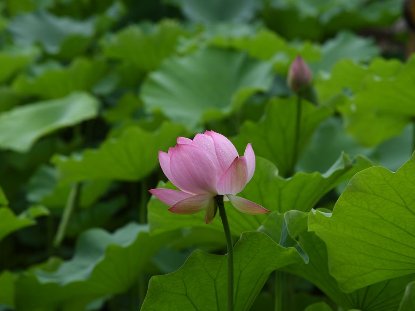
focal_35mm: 131
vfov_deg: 11.3
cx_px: 193
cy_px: 156
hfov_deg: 15.0
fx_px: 1571
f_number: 5.6
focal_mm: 120
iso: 100
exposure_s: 1/500
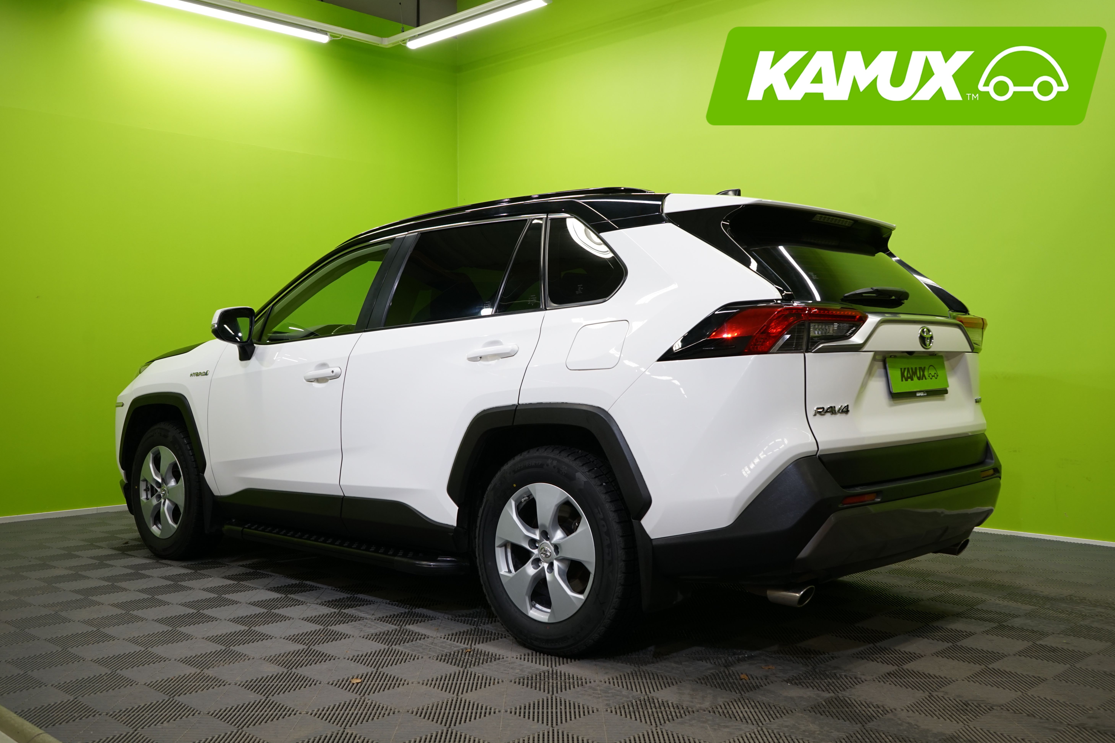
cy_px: 373
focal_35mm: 34
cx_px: 562
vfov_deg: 38.9
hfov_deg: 55.8
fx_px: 1053
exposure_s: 1/30
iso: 500
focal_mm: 33
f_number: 6.3
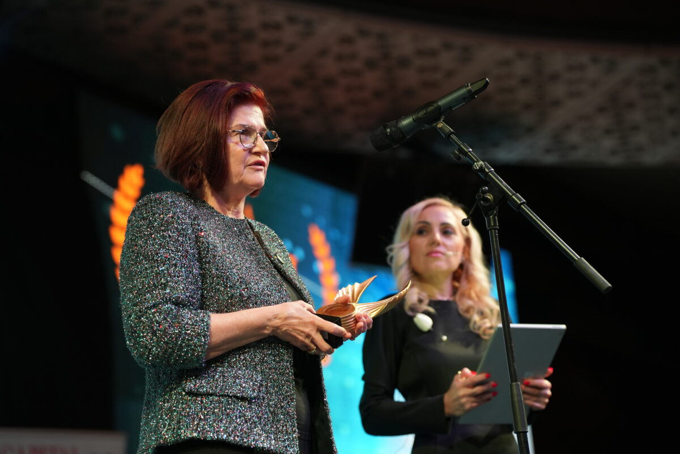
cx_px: 340
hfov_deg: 22.1
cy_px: 227
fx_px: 1738
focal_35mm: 92
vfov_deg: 14.9
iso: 2000
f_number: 3.2
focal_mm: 92
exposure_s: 1/160
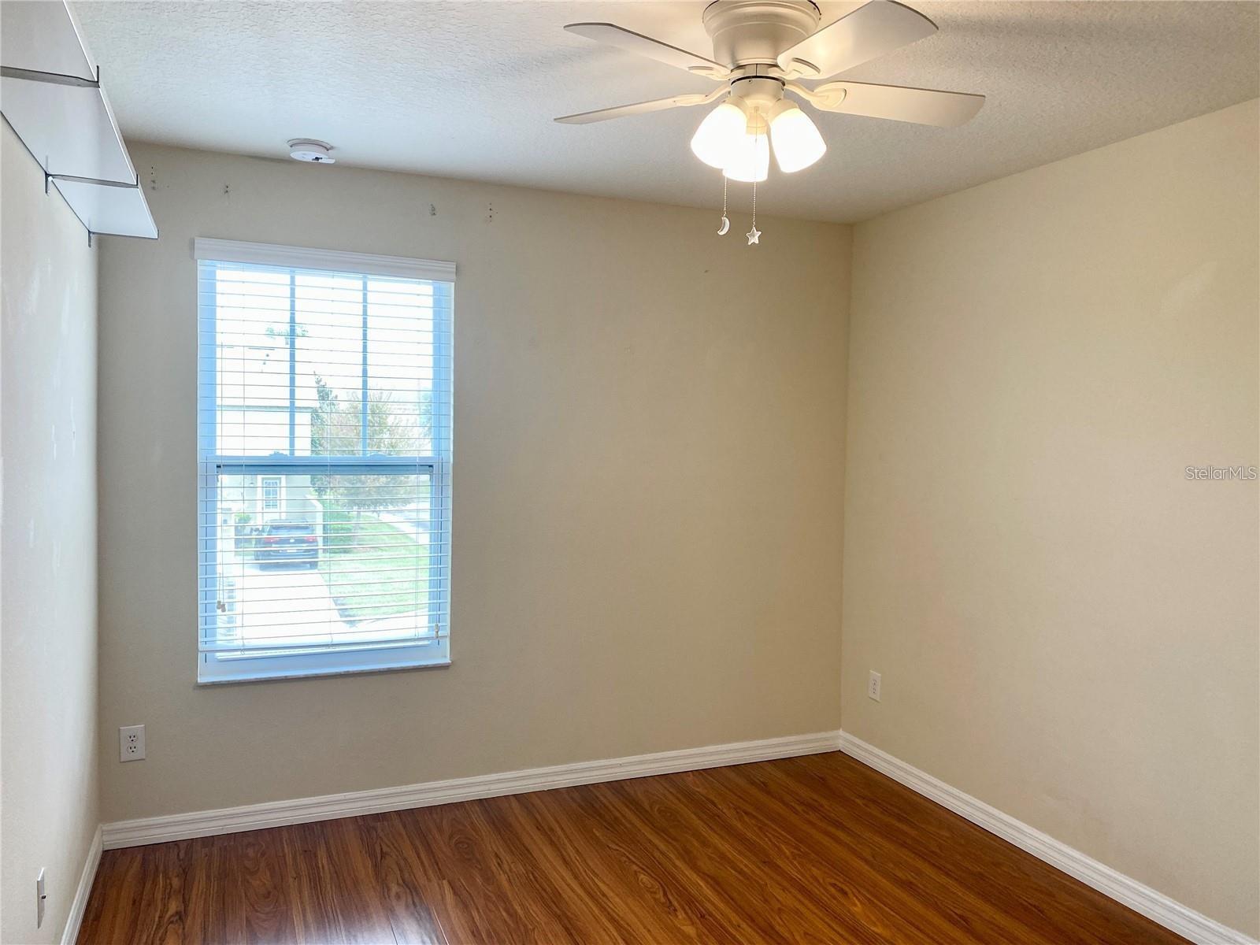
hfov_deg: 67.3
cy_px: 472
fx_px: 946
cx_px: 630
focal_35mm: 26
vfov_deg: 53.1
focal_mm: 4.25
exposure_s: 1/120
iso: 80
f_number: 1.8
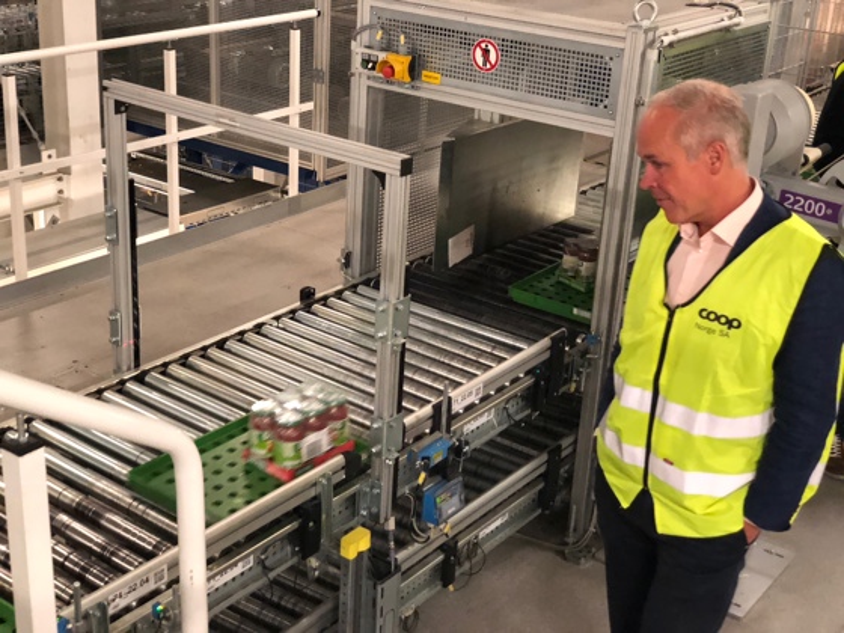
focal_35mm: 52
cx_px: 422
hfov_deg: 36.8
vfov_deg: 28.0
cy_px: 316
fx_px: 1268
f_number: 2.4
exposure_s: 1/17
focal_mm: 6
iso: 160
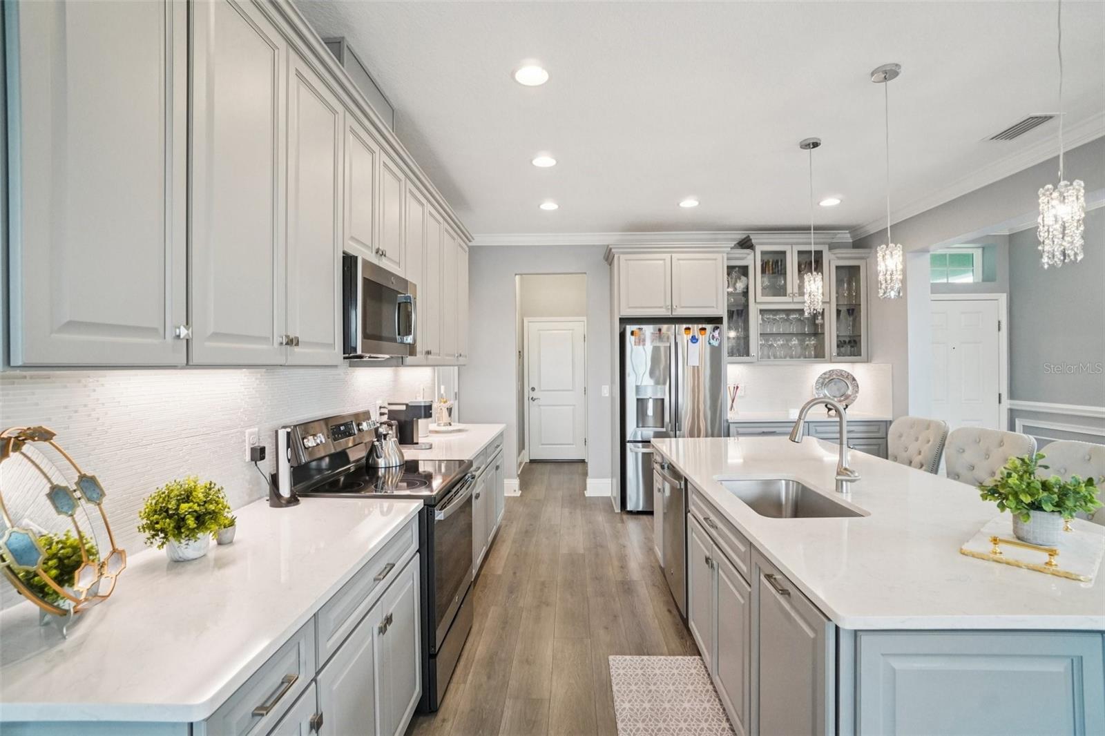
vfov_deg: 77.3
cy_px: 368
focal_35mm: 15
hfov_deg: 100.4
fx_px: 460
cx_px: 552
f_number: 8
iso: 640
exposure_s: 1/30
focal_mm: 10
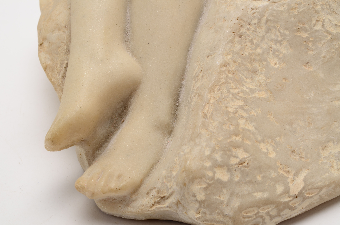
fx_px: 778
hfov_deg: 24.7
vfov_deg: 16.5
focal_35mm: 82
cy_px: 112
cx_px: 170
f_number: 22
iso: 100
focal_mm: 55
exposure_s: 1/160
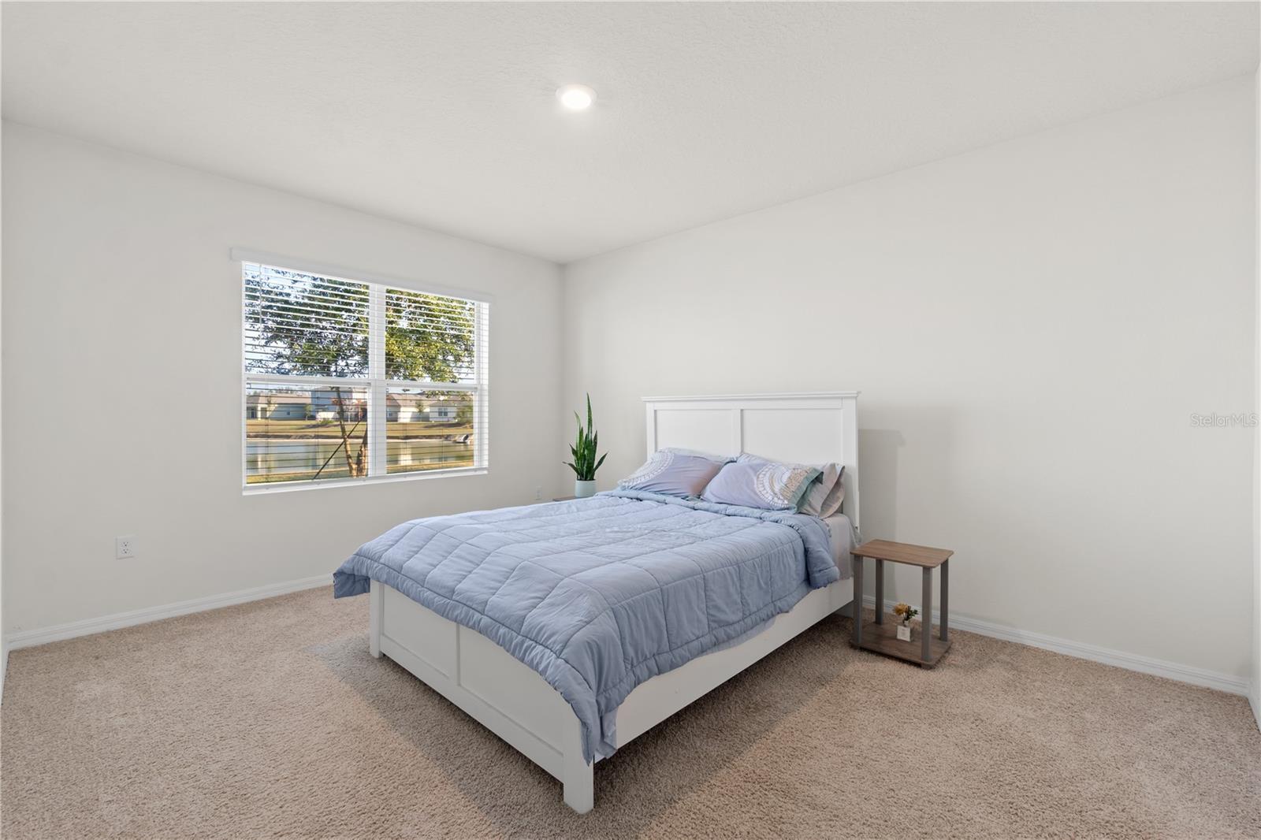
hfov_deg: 100.4
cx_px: 630
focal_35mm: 15
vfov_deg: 77.3
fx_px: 525
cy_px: 420
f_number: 8
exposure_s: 1/1.67
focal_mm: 10
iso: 100
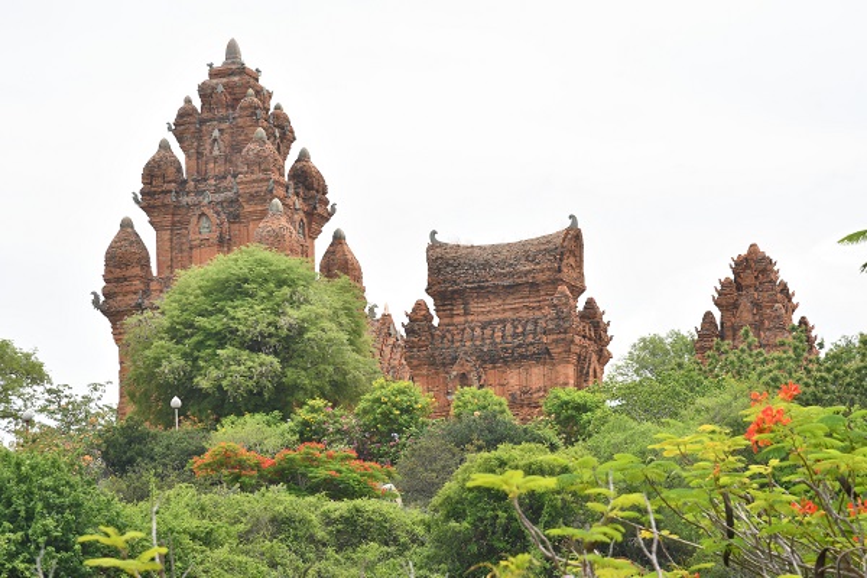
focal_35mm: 180
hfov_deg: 11.4
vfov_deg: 7.6
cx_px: 434
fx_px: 4335
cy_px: 289
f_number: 10
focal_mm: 120
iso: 250
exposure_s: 1/250
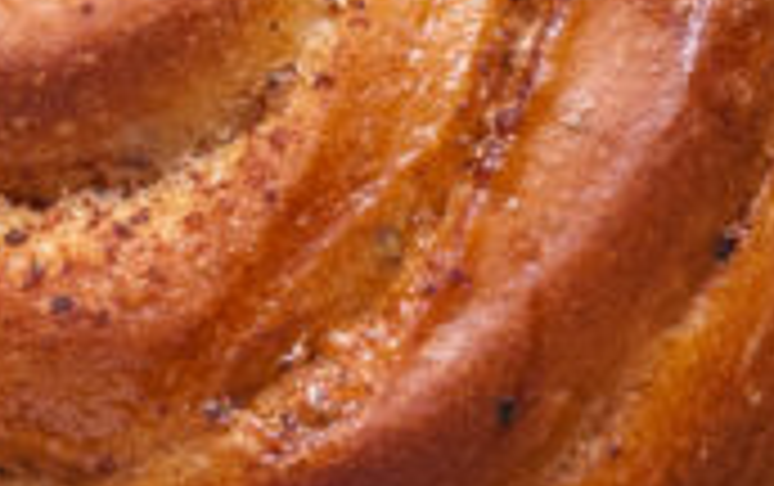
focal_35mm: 636
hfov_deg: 3.3
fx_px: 13433
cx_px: -680
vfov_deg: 2.1
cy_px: 416
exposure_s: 1/200
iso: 2500
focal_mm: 105
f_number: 22
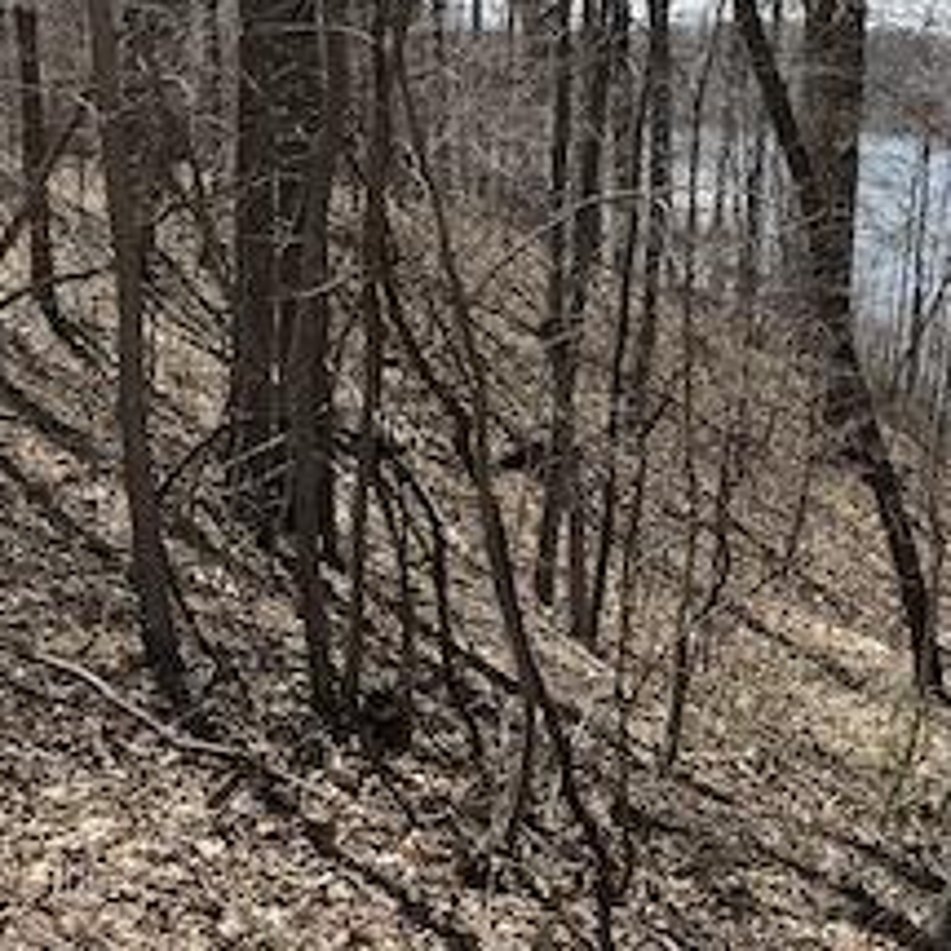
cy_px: 442
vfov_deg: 21.9
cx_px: -27
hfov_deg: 21.1
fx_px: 2455
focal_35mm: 79
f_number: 1.78
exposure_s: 1/2525
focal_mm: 6.76
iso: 80
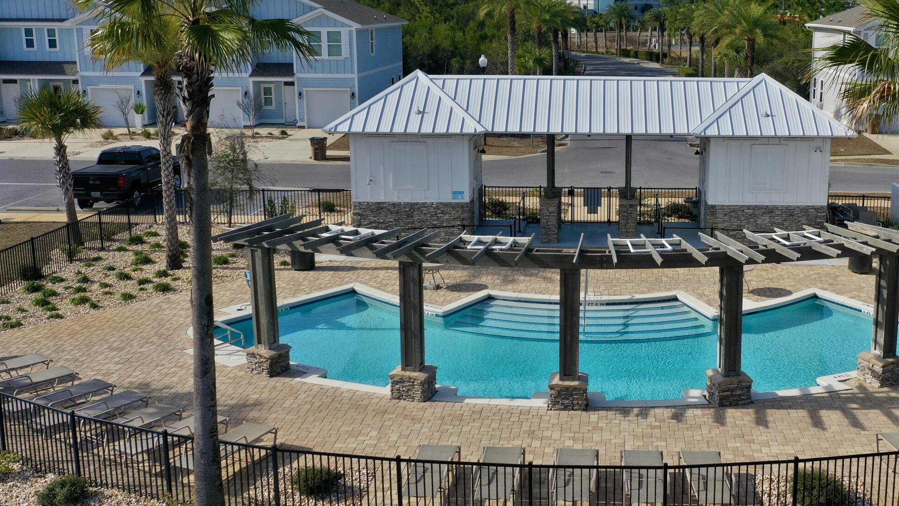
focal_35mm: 45
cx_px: 592
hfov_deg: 44.9
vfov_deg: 26.5
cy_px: 252
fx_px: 1073
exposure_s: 1/80
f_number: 4
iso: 100
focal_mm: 10.26
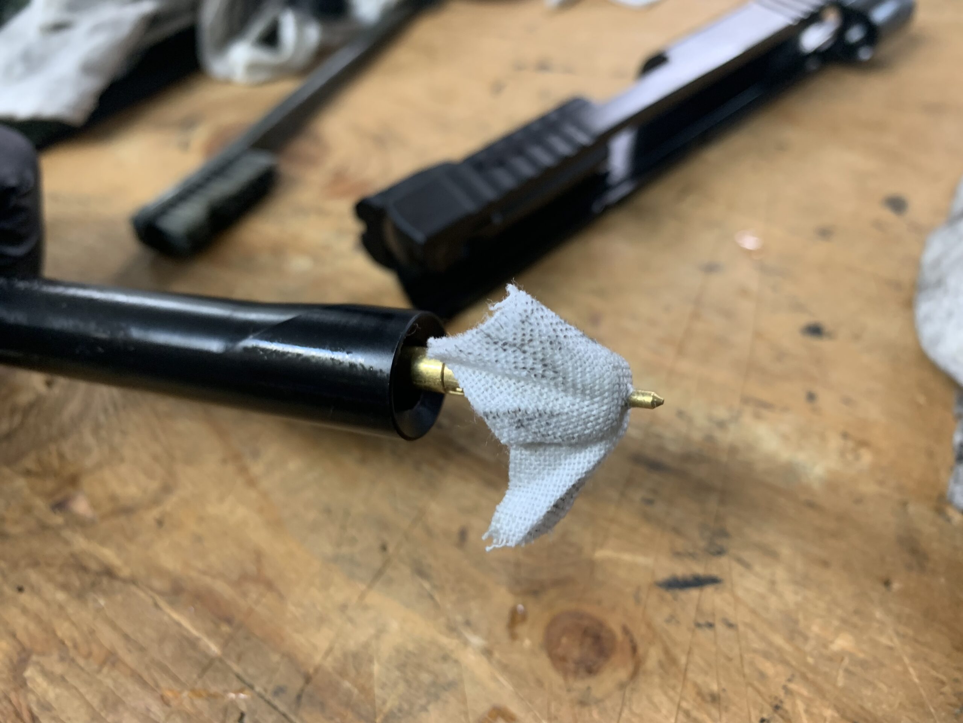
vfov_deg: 53.1
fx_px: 723
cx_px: 482
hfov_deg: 67.3
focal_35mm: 26
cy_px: 362
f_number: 1.8
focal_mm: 4.25
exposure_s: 1/60
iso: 160
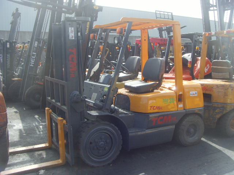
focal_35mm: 39
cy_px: 88
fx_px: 264
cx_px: 117
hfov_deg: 47.9
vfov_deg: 36.8
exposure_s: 1/350
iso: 80
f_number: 3.5
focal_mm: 6.6
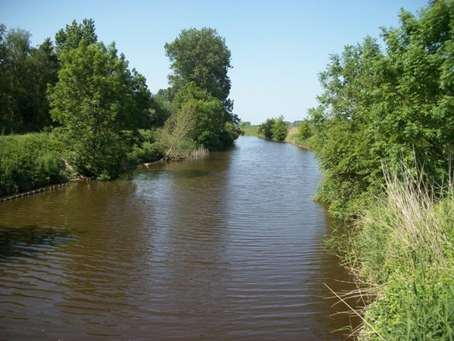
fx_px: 420
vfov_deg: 44.2
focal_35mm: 32
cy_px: 170
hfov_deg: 56.8
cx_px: 227
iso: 80
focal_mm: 5.7
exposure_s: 1/800
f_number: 2.9
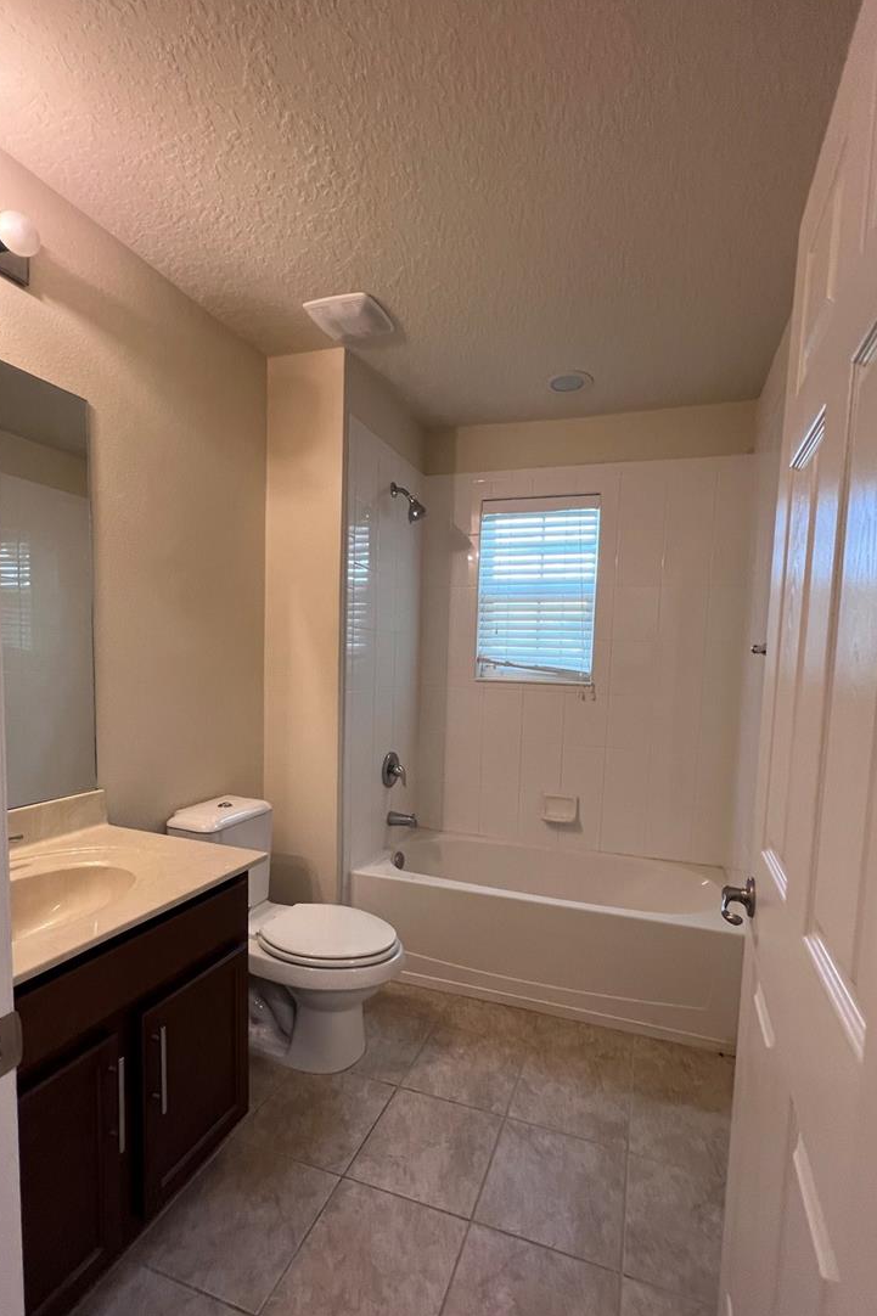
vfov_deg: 100.2
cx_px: 451
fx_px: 548
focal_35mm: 15
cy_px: 715
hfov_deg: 77.3
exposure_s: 1/120
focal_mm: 1.57
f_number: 1.8
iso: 250
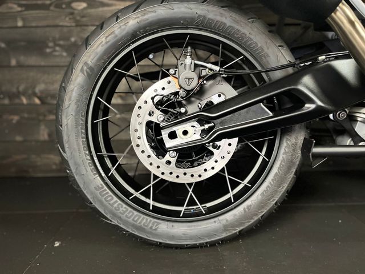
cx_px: 182
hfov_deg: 67.3
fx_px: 274
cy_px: 137
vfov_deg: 53.1
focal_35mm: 26
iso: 250
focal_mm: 5.1
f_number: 1.6
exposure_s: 1/50
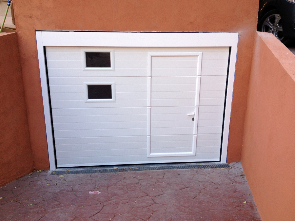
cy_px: 110
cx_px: 148
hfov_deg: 52.6
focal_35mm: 35
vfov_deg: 40.7
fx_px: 298
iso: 64
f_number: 2.4
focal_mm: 4.28
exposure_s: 1/120
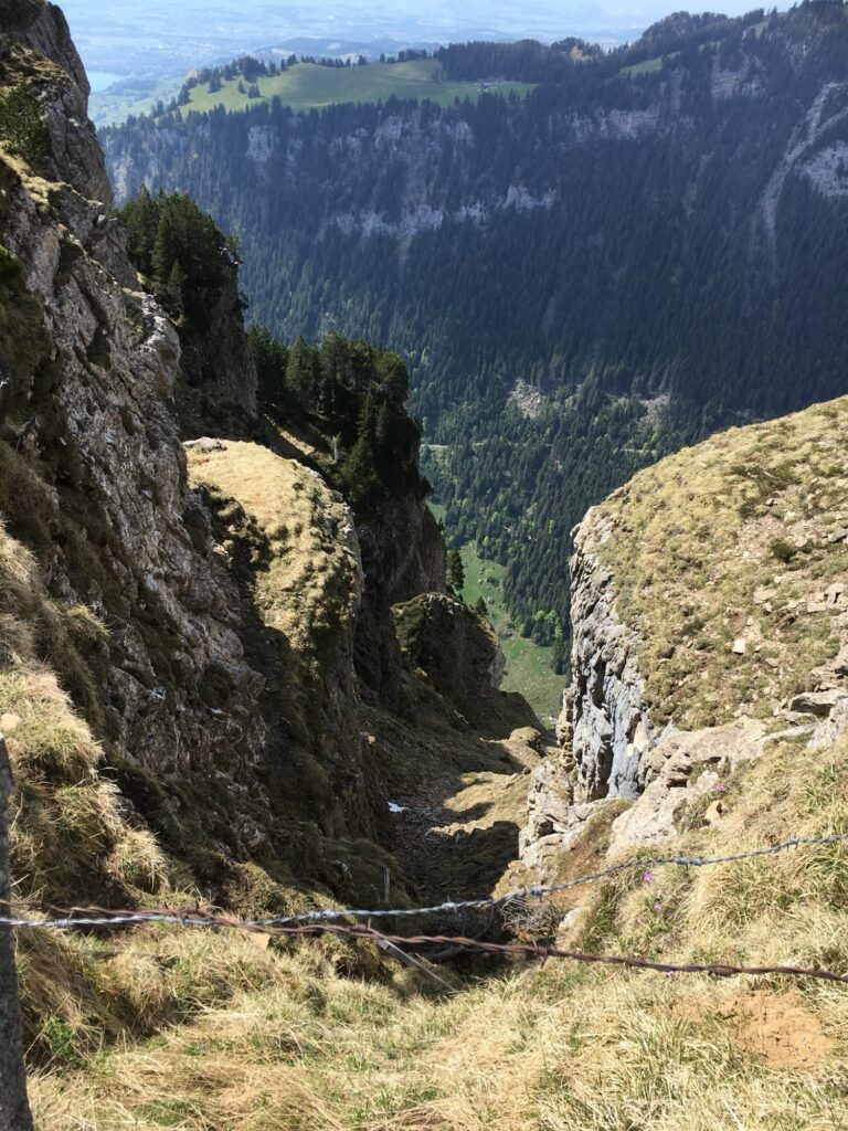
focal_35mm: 29
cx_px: 424
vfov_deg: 61.7
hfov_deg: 48.2
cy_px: 566
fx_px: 947
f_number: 2.2
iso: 25
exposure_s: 1/874
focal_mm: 4.15
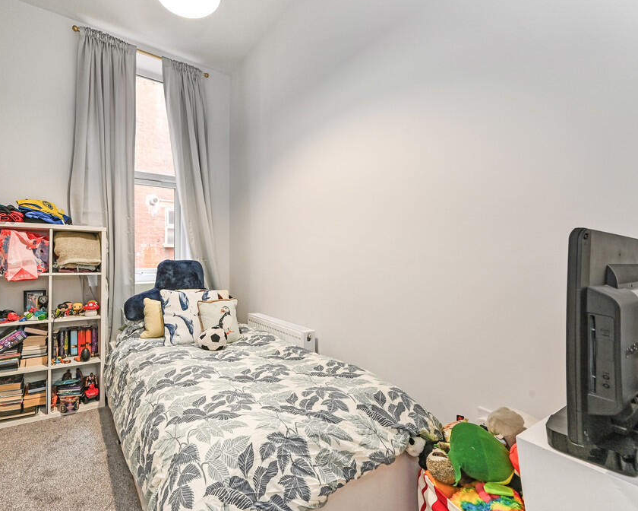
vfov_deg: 80.4
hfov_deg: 91.7
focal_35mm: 16
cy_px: 254
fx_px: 302
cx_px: 250
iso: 400
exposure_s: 1/5
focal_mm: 14
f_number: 9
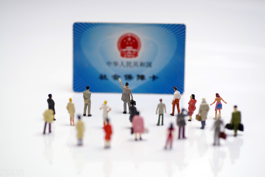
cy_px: 88
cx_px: 132
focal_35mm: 100
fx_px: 736
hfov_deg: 20.4
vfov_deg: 13.7
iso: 100
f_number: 4
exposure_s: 1/160
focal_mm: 100
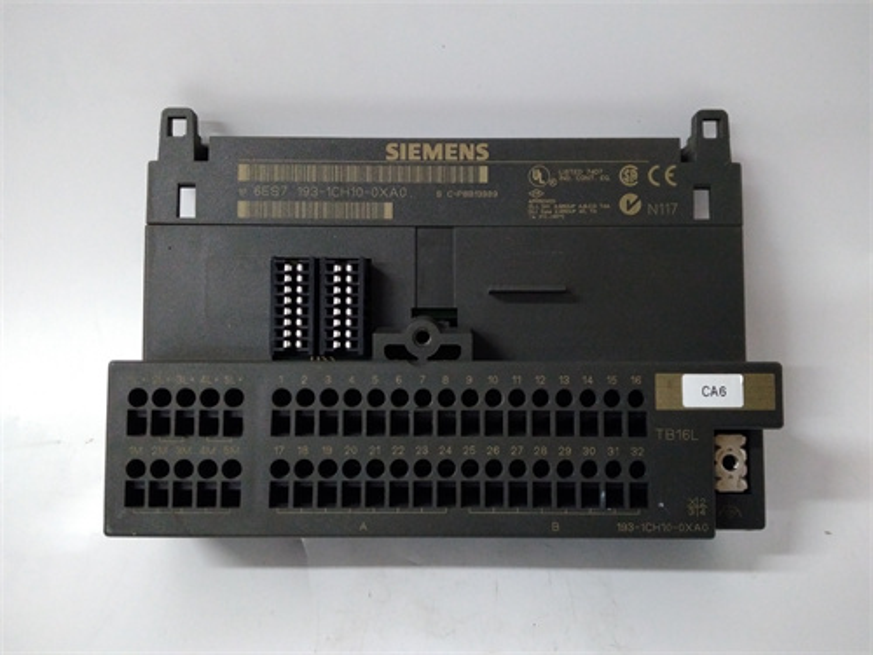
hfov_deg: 65.3
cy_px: 328
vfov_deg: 51.4
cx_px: 436
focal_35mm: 27
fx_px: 681
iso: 759
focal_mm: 3.79
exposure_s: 1/33
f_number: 2
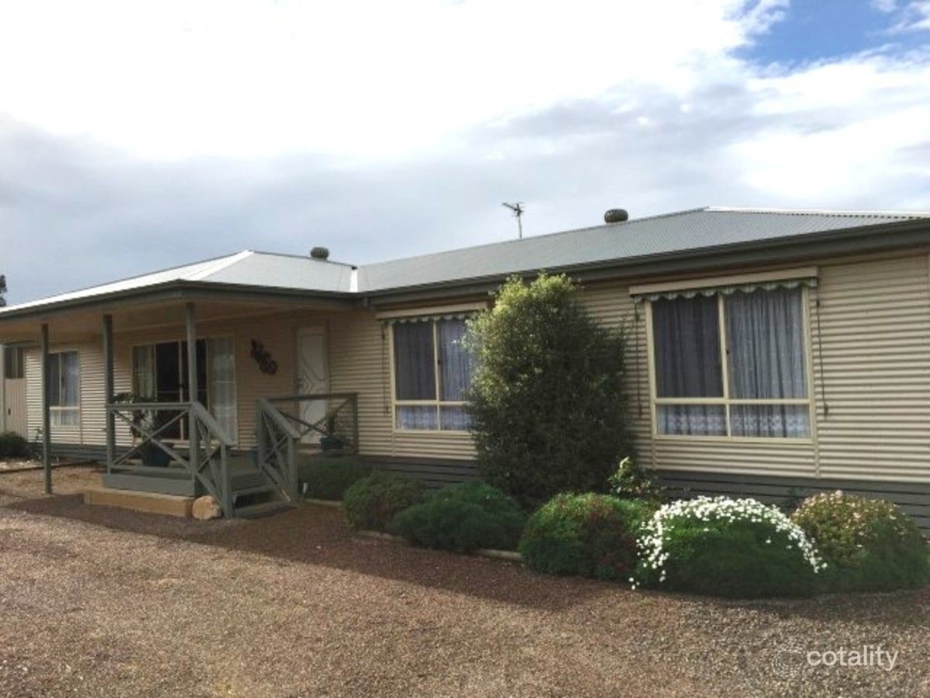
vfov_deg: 48.2
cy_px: 349
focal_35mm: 29
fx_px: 779
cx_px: 465
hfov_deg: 61.7
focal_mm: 4.15
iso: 32
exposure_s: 1/3049
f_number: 2.2
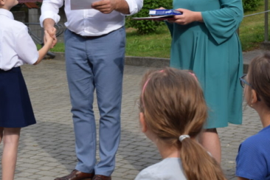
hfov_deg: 19.4
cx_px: 97
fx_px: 787
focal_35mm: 105
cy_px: 48
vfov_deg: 13.0
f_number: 8
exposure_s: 1/250
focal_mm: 40
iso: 220
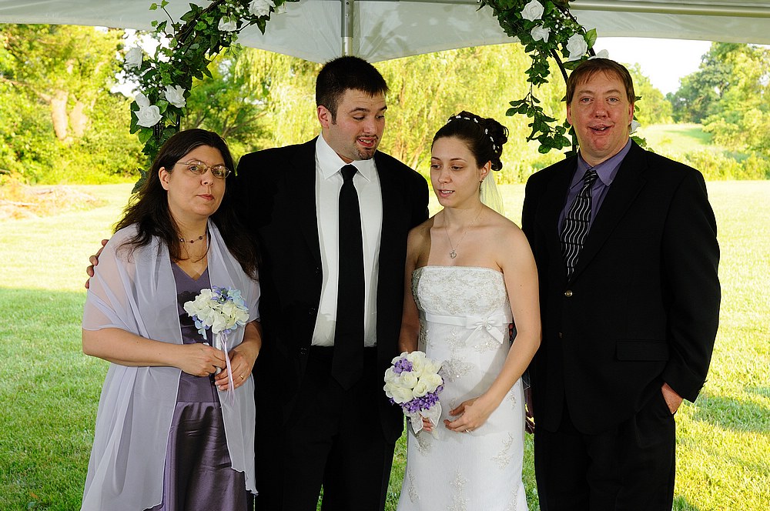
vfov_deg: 25.0
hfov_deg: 36.9
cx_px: 385
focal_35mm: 54
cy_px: 256
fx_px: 1153
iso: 400
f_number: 6.3
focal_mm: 36
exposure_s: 1/160
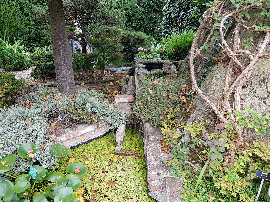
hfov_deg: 67.3
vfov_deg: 53.1
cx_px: 135
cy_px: 101
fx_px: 203
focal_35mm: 26
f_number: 1.7
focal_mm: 4.2
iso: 50
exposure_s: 1/122
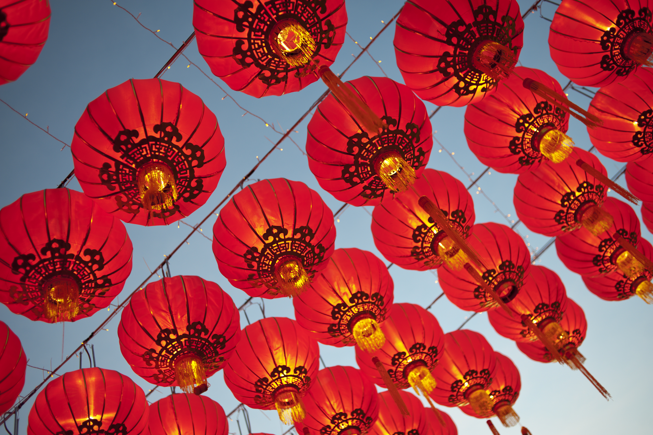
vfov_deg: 37.8
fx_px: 634
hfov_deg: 54.5
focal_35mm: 35
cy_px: 218
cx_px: 326
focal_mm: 35
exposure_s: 1/80
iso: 200
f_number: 2.5
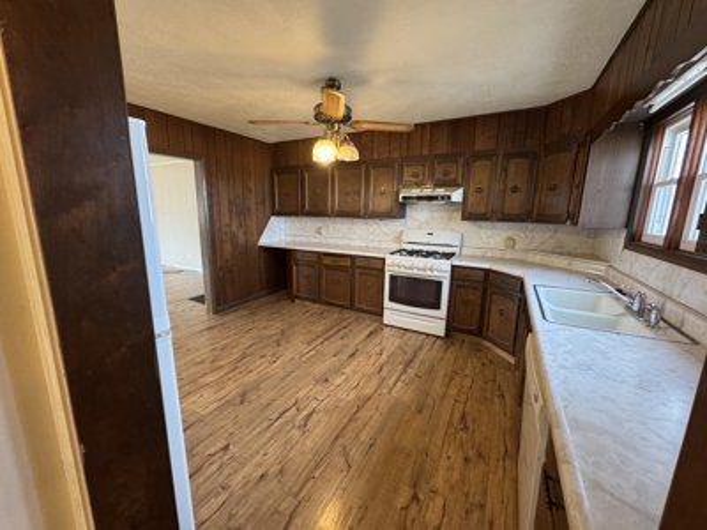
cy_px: 265
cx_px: 354
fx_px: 286
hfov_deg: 102.1
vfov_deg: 85.7
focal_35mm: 14
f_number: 2.2
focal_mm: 2.22
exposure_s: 1/60
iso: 320
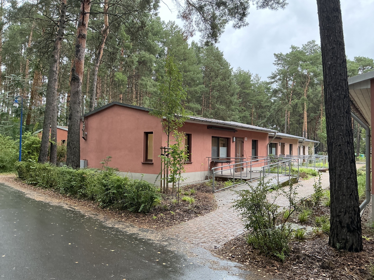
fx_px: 303
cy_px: 140
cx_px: 187
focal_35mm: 28
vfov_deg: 49.7
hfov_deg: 63.4
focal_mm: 3
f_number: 1.8
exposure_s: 1/104
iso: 64
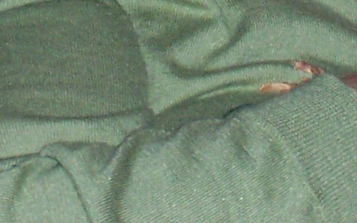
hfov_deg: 4.4
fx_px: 4660
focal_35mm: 479
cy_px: -354
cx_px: 253
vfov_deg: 2.7
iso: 200
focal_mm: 14.9
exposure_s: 1/100
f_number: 4.5
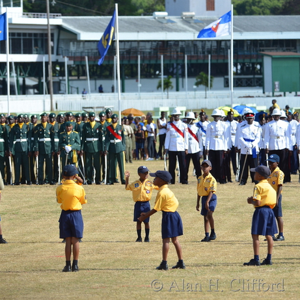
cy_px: 150
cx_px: 75
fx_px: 3693
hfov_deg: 4.6
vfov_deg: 4.7
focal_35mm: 377
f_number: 5.3
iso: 160
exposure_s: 1/800
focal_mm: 195
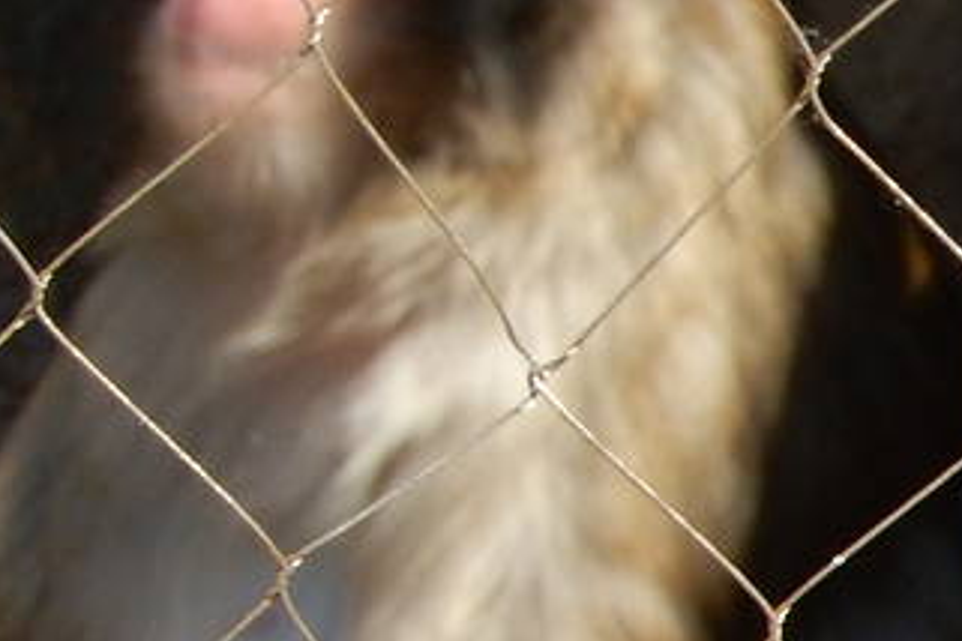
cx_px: 1762
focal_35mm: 877
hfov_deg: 2.3
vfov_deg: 1.6
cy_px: 596
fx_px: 23434
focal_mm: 30.3
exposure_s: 1/200
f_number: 5.7
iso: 125
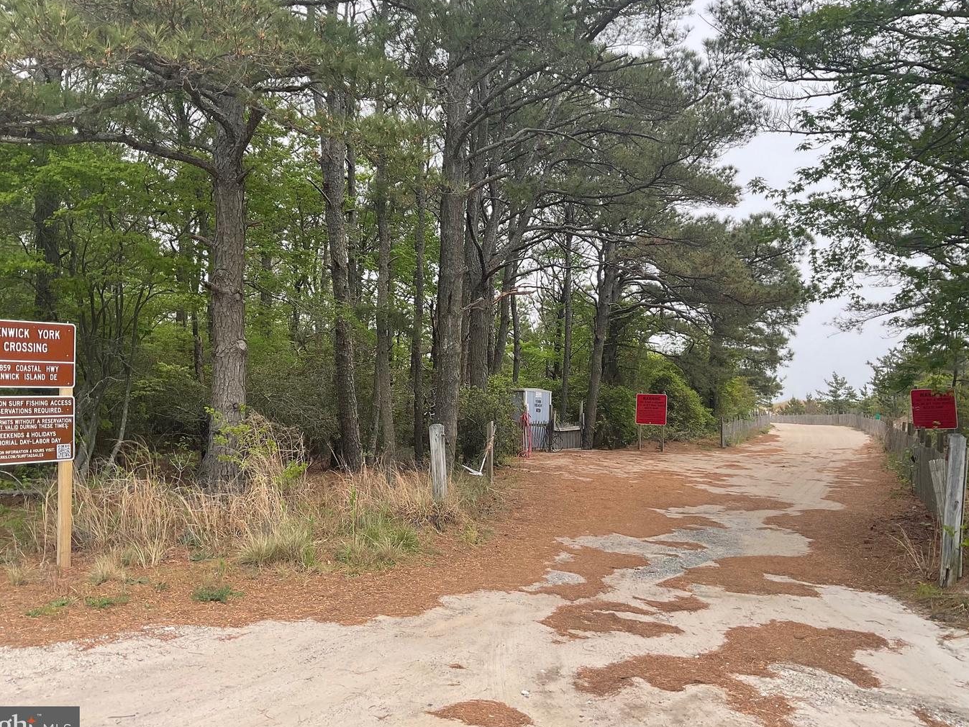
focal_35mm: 31
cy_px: 359
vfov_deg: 45.4
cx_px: 471
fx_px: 868
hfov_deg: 58.3
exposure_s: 1/1076
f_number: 1.8
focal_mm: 3
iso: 16
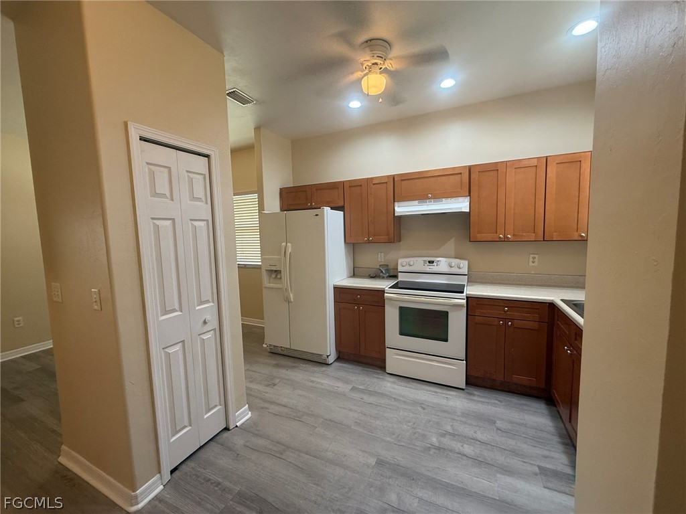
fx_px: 277
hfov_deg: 102.1
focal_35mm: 14
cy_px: 257
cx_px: 343
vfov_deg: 85.7
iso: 200
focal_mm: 2.22
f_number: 2.2
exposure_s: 1/60
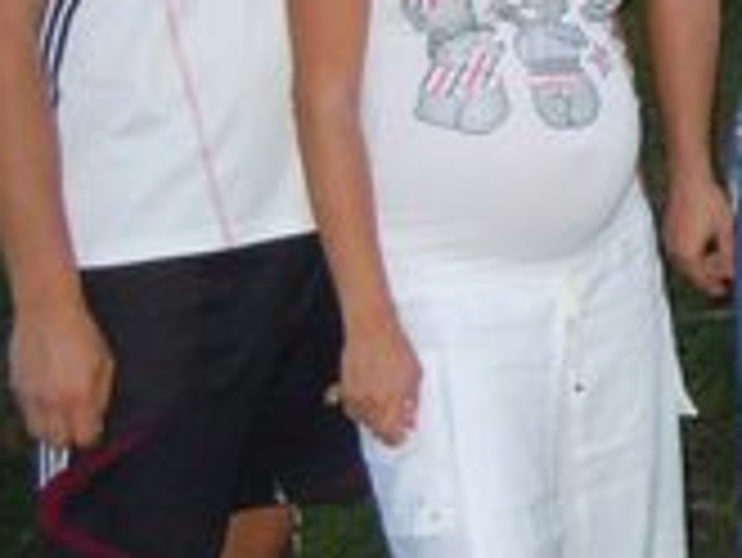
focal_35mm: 109
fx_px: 2338
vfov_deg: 13.2
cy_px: -140
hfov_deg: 16.4
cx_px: 1120
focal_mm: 5.4
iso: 500
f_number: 3.5
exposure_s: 1/30
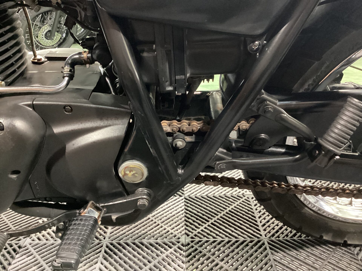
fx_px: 324
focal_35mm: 31
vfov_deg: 45.4
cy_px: 136
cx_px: 181
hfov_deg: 58.4
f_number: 2.4
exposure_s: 1/24
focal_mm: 3.3
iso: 800
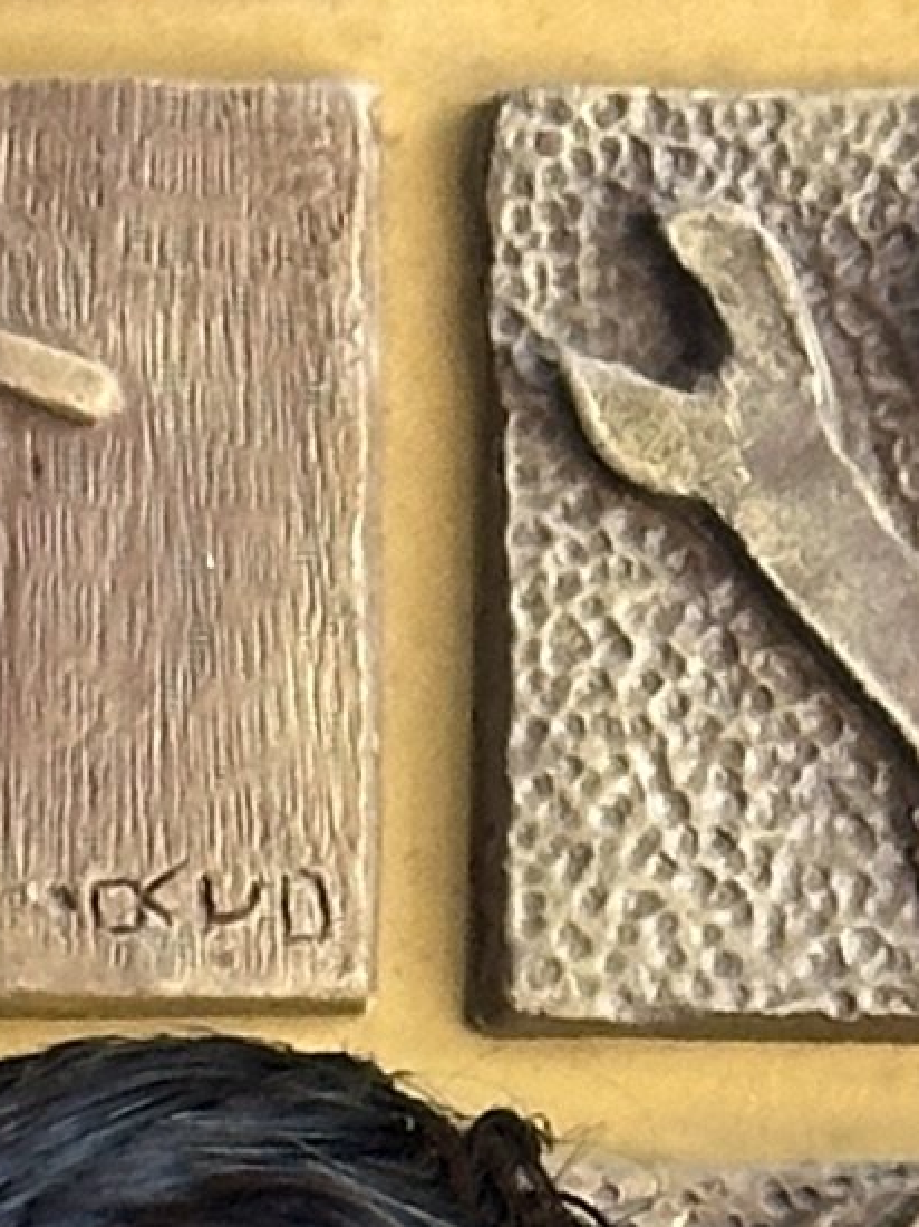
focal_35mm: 352
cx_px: 279
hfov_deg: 4.2
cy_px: 3032
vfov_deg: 5.4
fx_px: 12470
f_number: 1.78
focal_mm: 6.86
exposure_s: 1/100
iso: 100
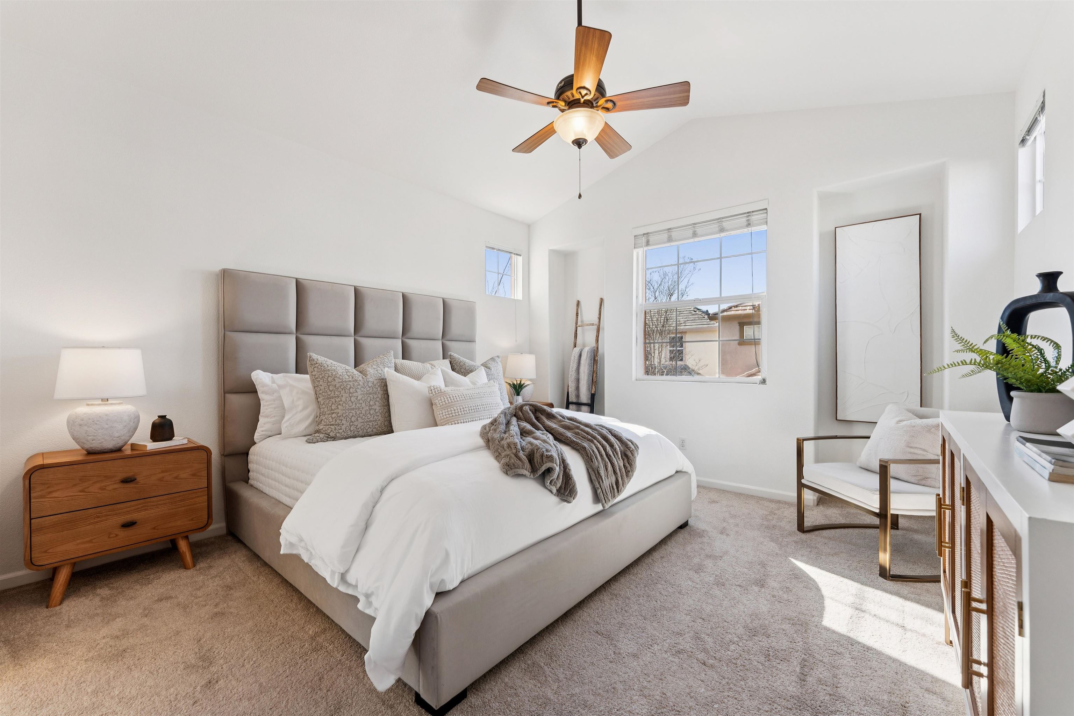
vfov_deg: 81.2
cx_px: 537
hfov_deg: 104.3
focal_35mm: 14
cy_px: 358
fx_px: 418
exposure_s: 1/50
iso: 250
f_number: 8
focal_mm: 14
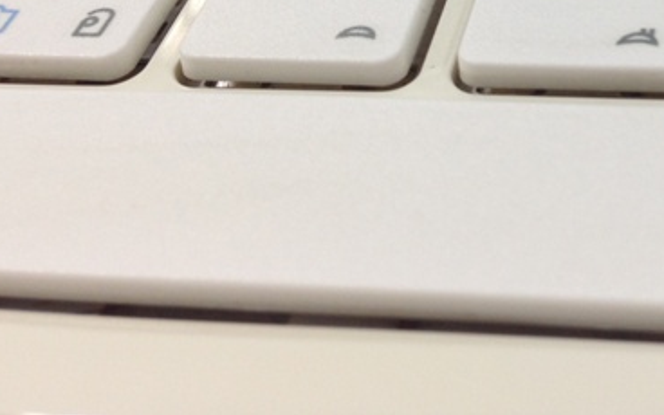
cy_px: -124
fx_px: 1375
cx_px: 626
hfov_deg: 26.1
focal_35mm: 76
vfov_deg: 16.2
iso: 50
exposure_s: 1/25
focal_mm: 4.12
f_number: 2.4
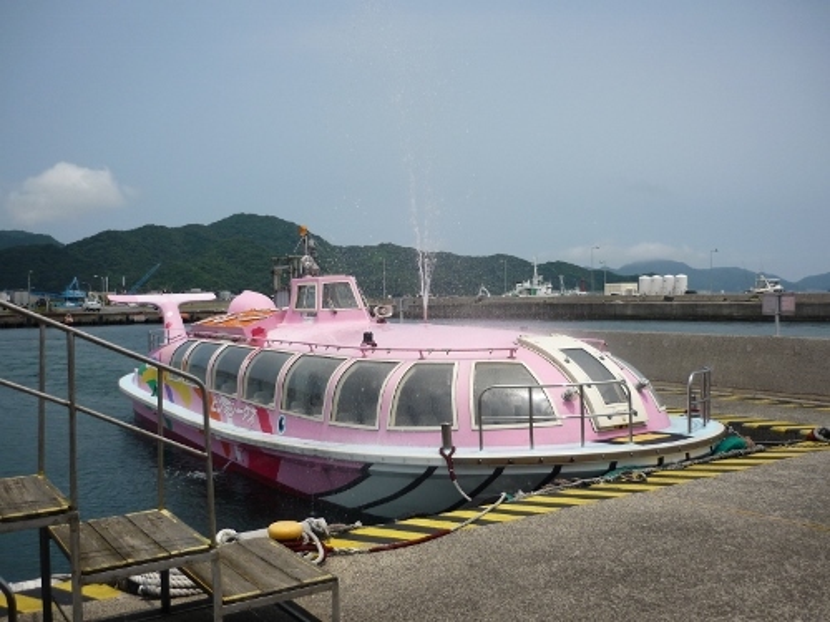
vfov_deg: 42.9
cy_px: 311
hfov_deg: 55.4
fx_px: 791
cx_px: 415
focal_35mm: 33
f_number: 8
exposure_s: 1/400
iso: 100
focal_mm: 5.5
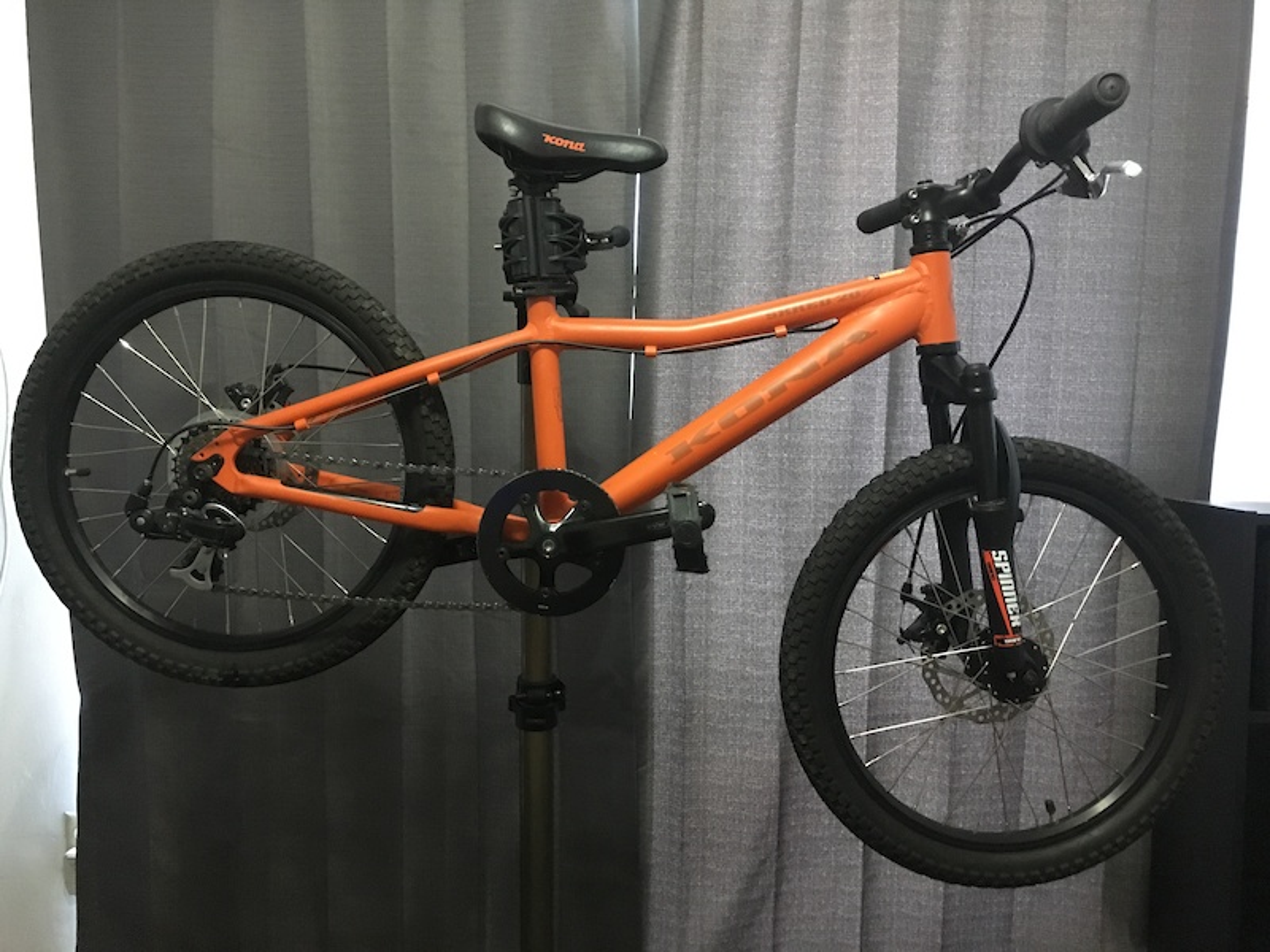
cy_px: 476
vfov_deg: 48.2
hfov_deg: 61.7
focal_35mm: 29
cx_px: 635
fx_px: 1064
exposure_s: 1/15
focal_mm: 4.15
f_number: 2.2
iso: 320
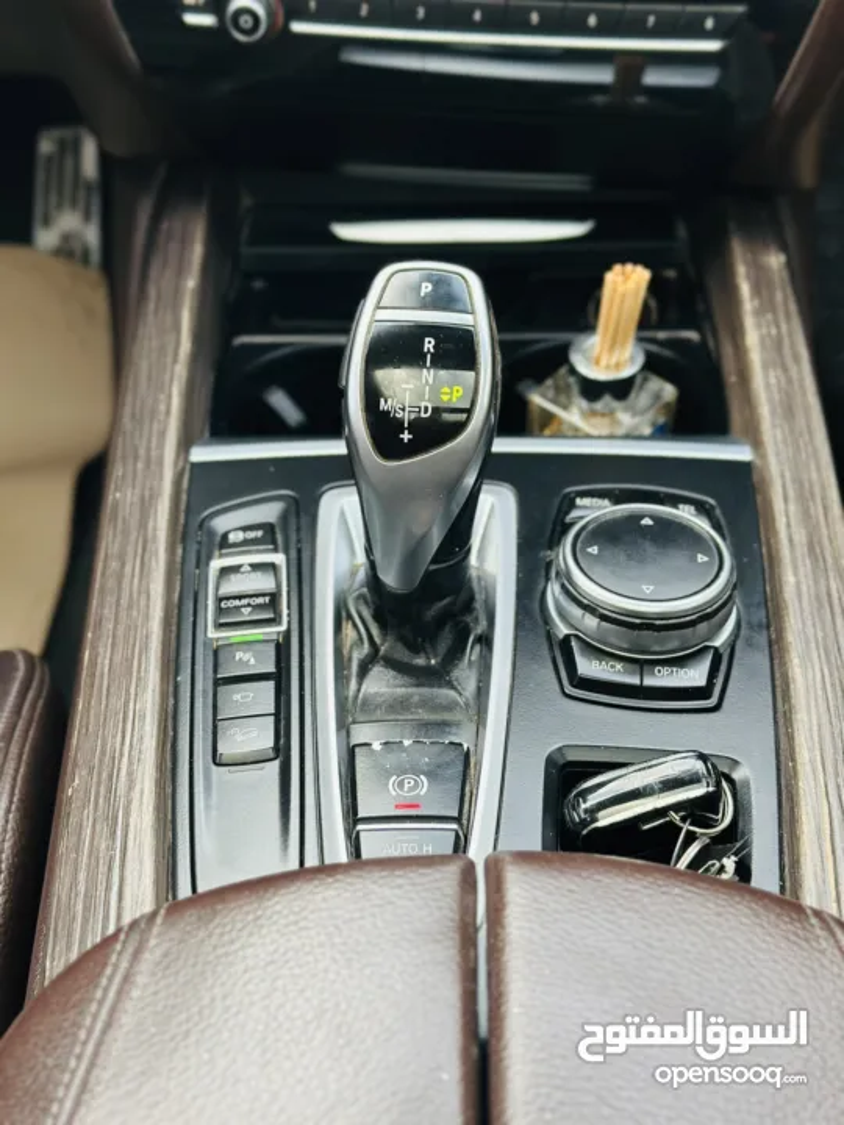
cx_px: 422
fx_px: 1560
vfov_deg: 39.7
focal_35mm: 48
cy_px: 562
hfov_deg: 30.3
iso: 160
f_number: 1.78
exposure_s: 1/53
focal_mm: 6.86
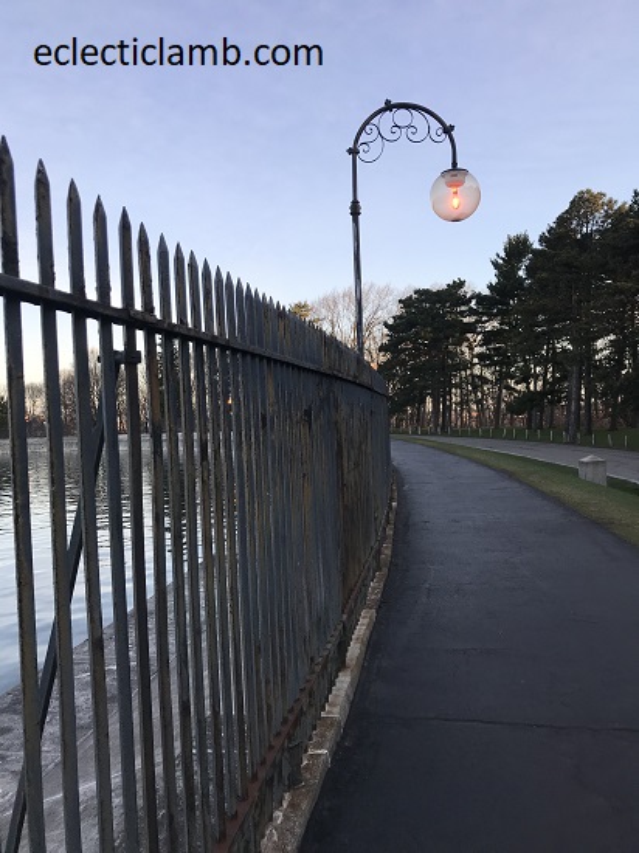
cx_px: 320
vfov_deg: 63.5
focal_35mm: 28
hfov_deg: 49.7
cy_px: 426
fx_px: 690
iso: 20
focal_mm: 3.99
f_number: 1.8
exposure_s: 1/363
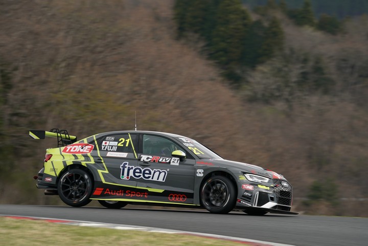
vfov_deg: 3.8
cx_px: 184
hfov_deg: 5.7
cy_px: 123
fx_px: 3669
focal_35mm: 359
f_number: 10
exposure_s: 1/250
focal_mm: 359
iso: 400
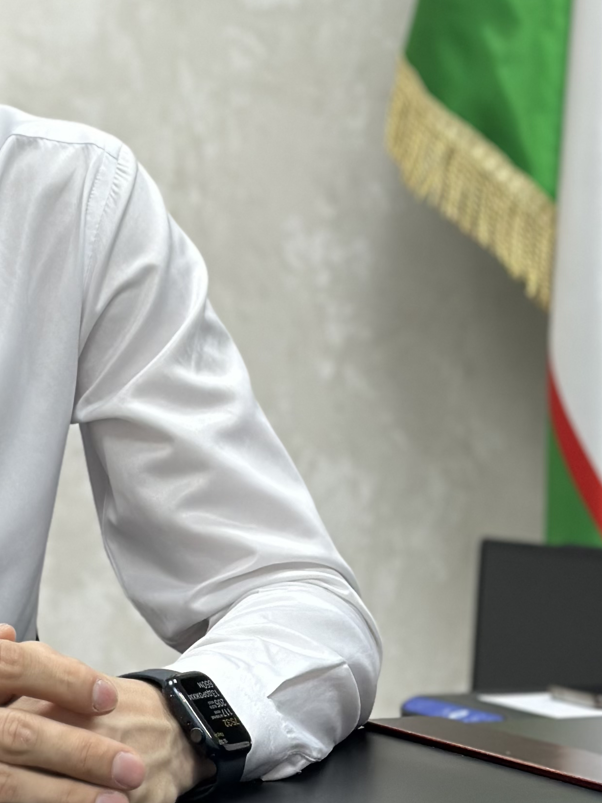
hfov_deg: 12.3
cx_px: -69
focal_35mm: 118
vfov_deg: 16.7
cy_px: 323
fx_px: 2736
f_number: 1.78
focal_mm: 6.86
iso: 125
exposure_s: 1/121
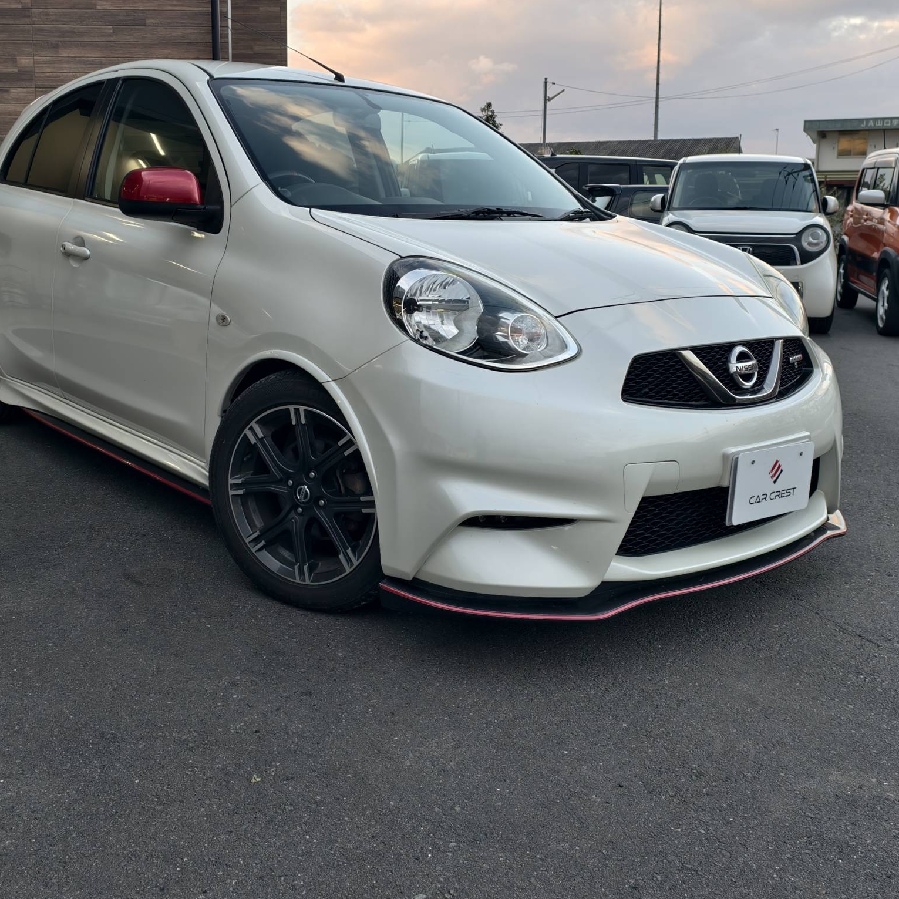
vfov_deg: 48.3
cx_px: 374
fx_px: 999
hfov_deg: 48.2
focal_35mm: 34
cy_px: 382
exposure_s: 1/208
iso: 72
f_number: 1.57
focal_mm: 6.54
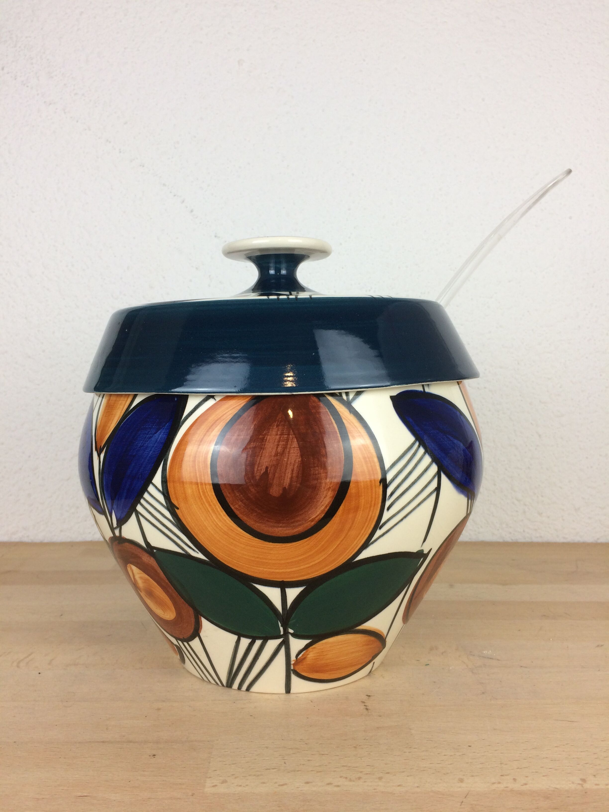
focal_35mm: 29
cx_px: 304
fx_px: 680
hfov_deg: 48.2
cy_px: 406
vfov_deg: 61.7
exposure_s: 1/100
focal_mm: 4.15
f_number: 2.2
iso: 64
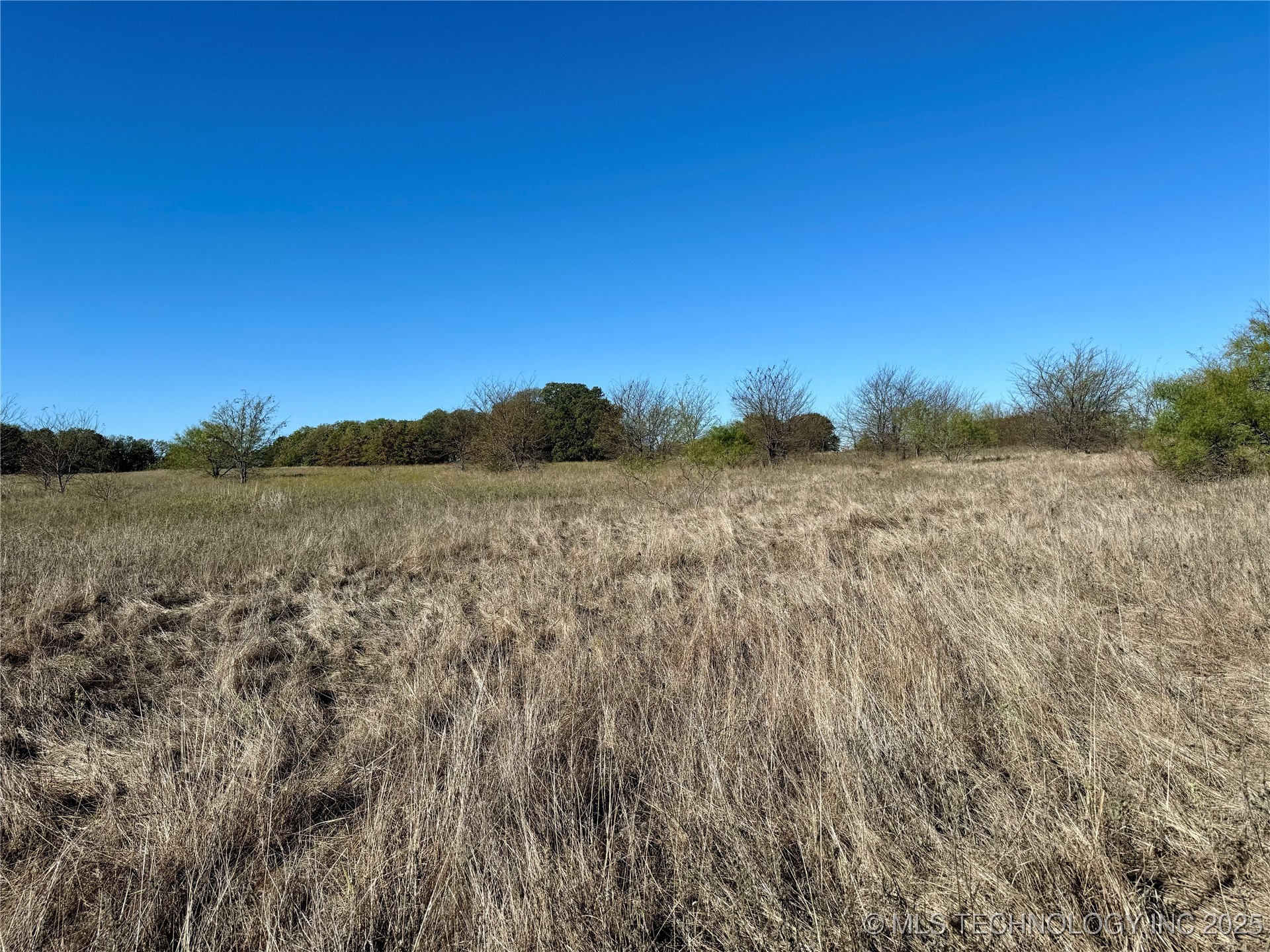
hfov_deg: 71.6
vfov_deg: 56.8
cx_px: 635
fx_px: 881
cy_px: 476
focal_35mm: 24
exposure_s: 1/6410
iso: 80
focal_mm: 6.76
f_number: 1.78
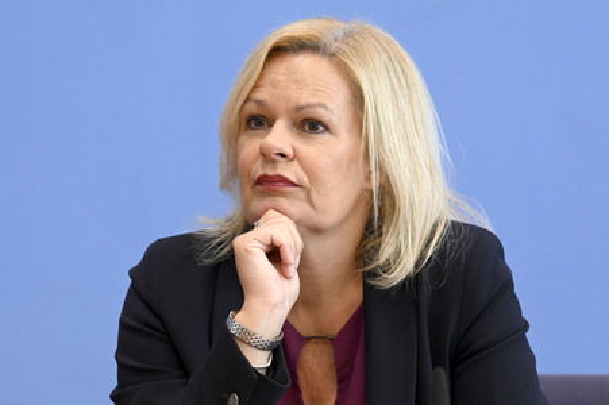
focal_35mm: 135
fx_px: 2282
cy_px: 202
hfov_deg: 15.2
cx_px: 304
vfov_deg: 10.1
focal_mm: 135
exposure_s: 1/640
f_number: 5.6
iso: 3200
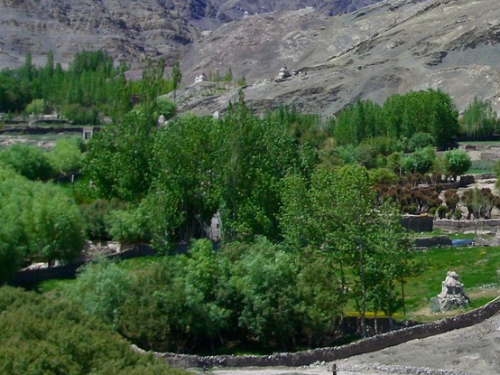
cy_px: 19
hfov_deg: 15.0
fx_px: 1862
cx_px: 507
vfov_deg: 11.4
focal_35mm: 129
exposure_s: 1/500
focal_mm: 10.2
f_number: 5.6
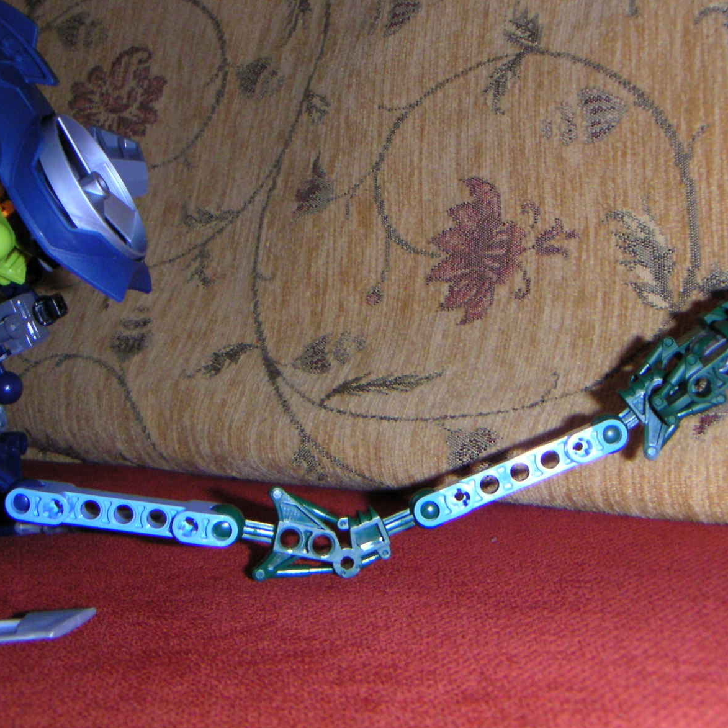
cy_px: 372
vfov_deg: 36.1
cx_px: 351
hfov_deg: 36.1
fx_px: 1118
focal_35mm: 47
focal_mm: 5.1
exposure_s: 1/45
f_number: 6.7
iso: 200
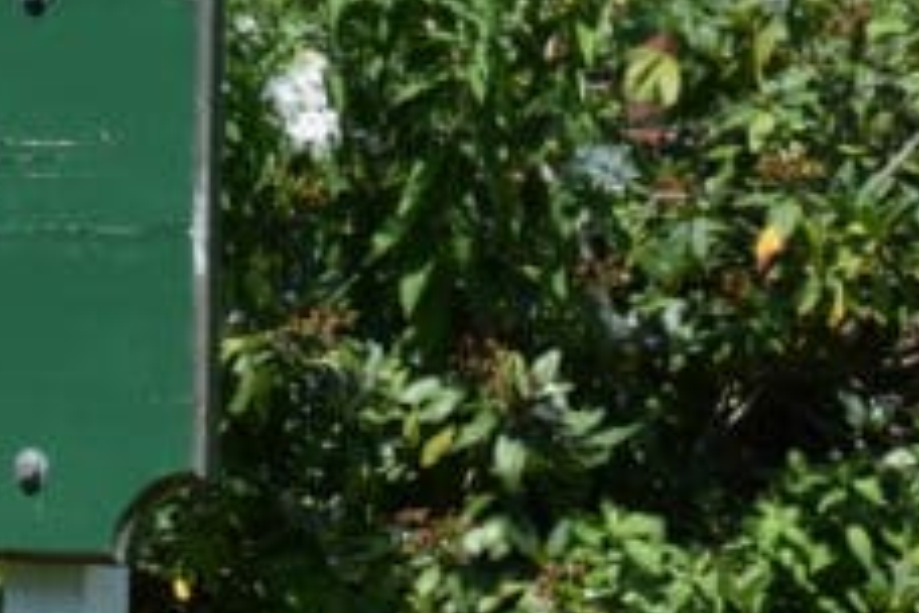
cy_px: 587
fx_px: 9451
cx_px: -355
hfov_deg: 5.5
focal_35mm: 370
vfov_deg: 3.7
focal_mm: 55
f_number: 9
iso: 200
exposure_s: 1/320
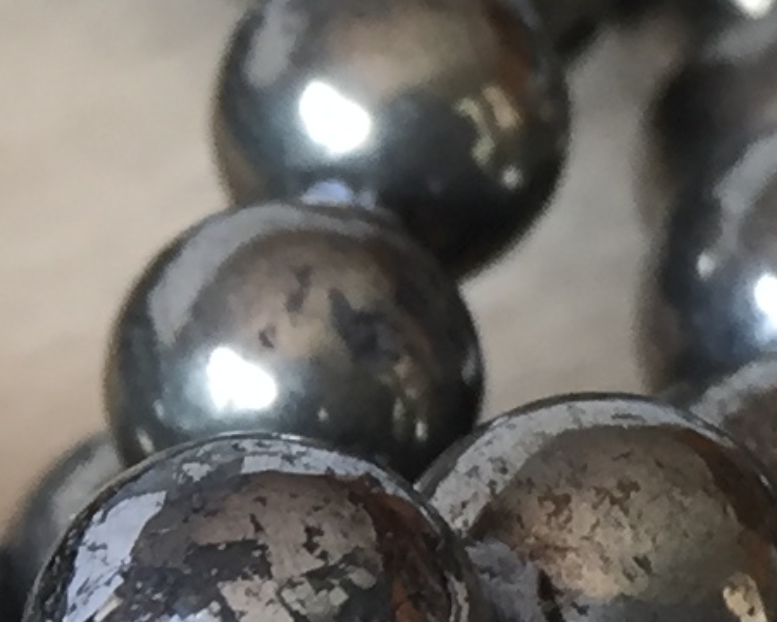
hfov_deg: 9.2
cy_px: 527
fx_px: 4715
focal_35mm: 205
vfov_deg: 7.5
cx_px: -357
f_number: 2.2
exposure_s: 1/40
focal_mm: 4.15
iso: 40
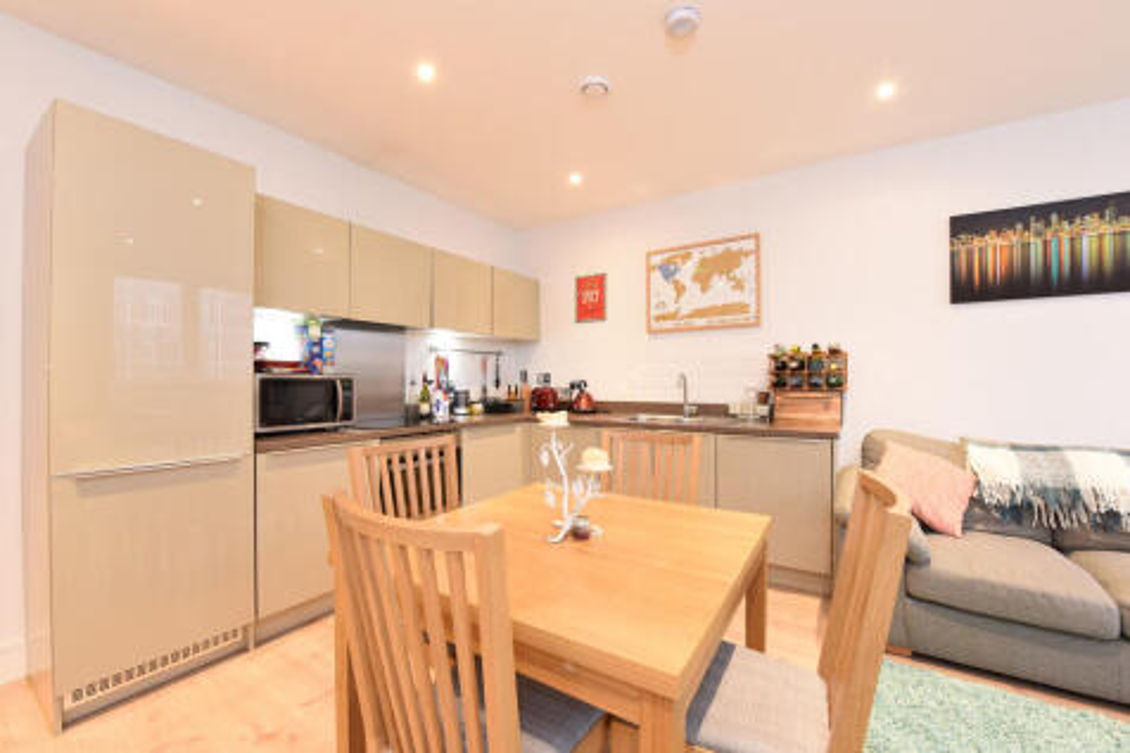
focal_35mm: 14
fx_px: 439
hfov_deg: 104.3
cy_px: 376
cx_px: 565
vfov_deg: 81.2
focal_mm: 14
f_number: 7.1
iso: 800
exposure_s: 1/5
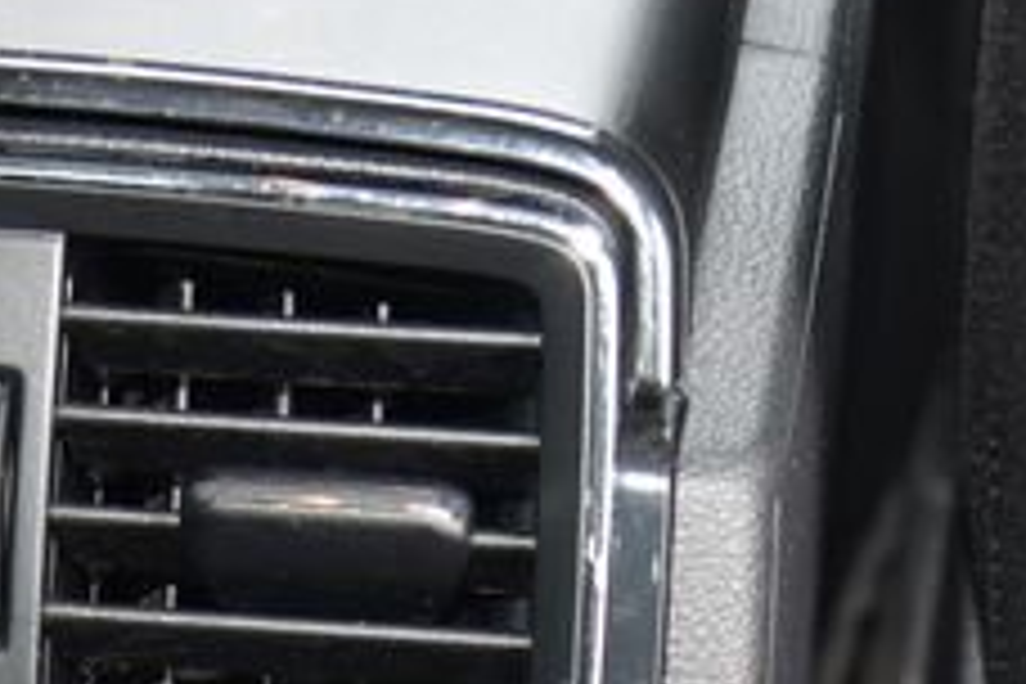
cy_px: 1116
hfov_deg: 11.9
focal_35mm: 171
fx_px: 4873
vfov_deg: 7.8
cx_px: 108
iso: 500
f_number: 4.5
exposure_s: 1/60
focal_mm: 38
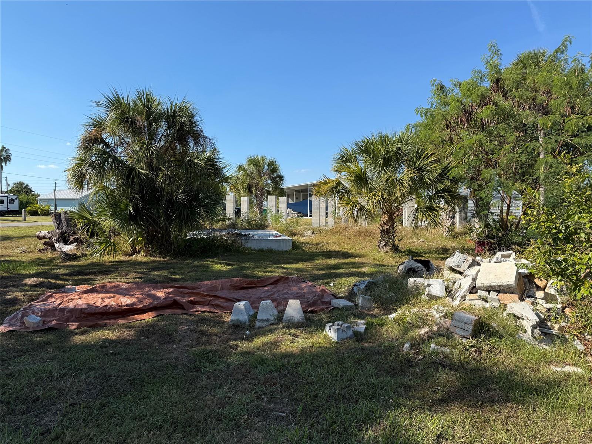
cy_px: 222
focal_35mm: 24
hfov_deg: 71.6
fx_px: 410
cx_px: 296
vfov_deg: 56.8
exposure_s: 1/3279
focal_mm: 6.76
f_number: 1.78
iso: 80
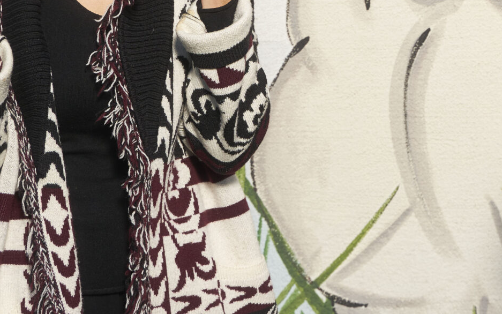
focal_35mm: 103
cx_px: 427
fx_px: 1409
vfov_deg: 12.5
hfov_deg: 19.9
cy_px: -43
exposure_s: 1/200
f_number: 5.6
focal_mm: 37
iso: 200
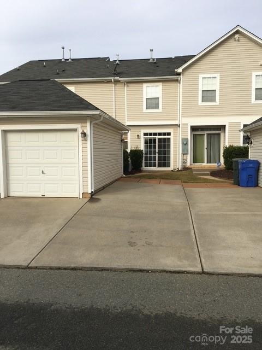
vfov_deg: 61.7
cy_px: 175
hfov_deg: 48.2
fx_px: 293
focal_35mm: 29
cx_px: 131
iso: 25
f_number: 2.2
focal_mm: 4.15
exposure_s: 1/1479
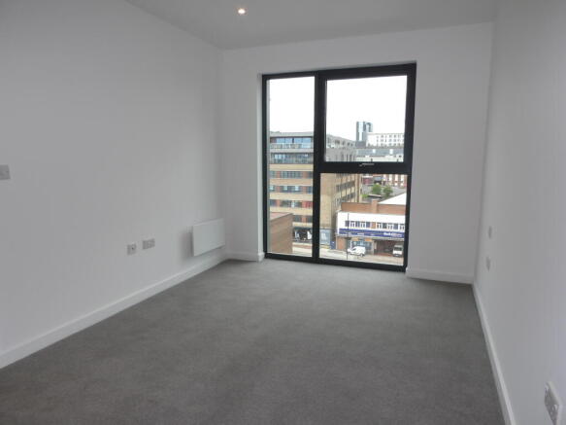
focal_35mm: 24
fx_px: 392
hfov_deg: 71.6
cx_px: 283
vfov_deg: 56.8
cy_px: 212
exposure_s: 1/95
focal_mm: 4.3
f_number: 4.1
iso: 100
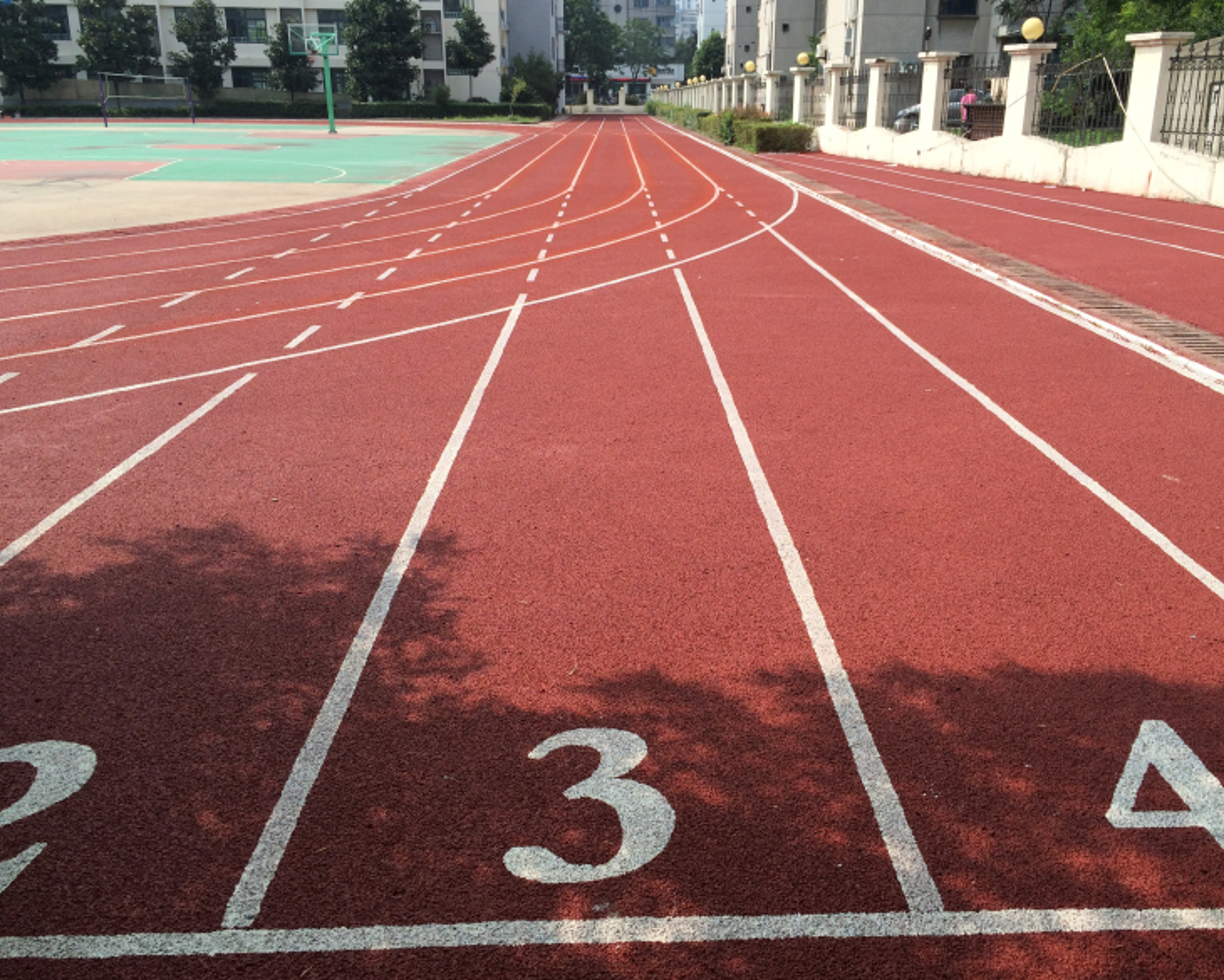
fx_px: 1123
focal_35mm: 31
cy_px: 490
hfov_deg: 57.1
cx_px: 649
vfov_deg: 47.1
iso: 32
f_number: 2.2
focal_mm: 4.15
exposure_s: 1/1520
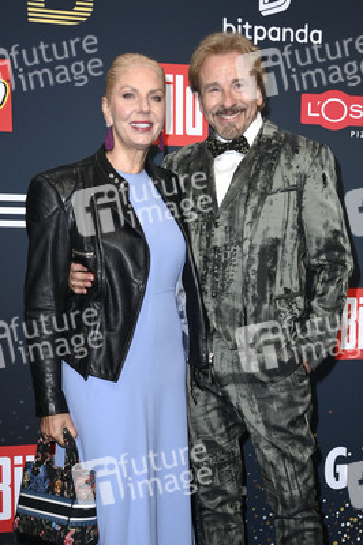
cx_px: 182
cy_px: 272
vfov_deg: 48.5
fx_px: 606
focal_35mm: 40
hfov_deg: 33.3
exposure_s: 1/250
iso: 320
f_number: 5.6
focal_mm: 40
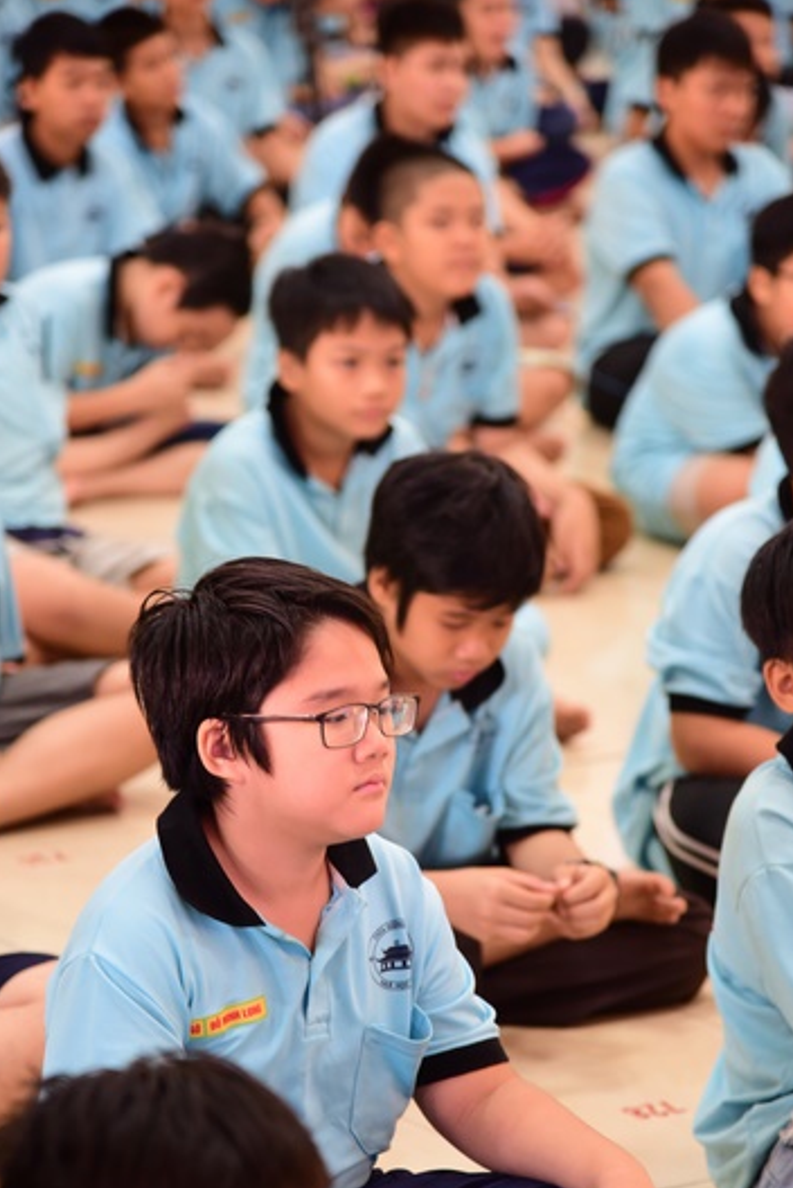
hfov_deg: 9.3
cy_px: 710
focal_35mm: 148
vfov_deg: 13.9
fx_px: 4883
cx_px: 403
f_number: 4
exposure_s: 1/50
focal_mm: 120
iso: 2000
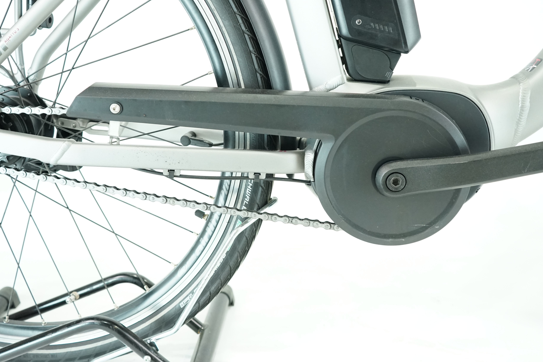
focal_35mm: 37
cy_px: 160
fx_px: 558
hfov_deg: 51.9
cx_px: 262
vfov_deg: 35.9
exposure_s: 1/200
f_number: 4
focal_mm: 31
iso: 2500
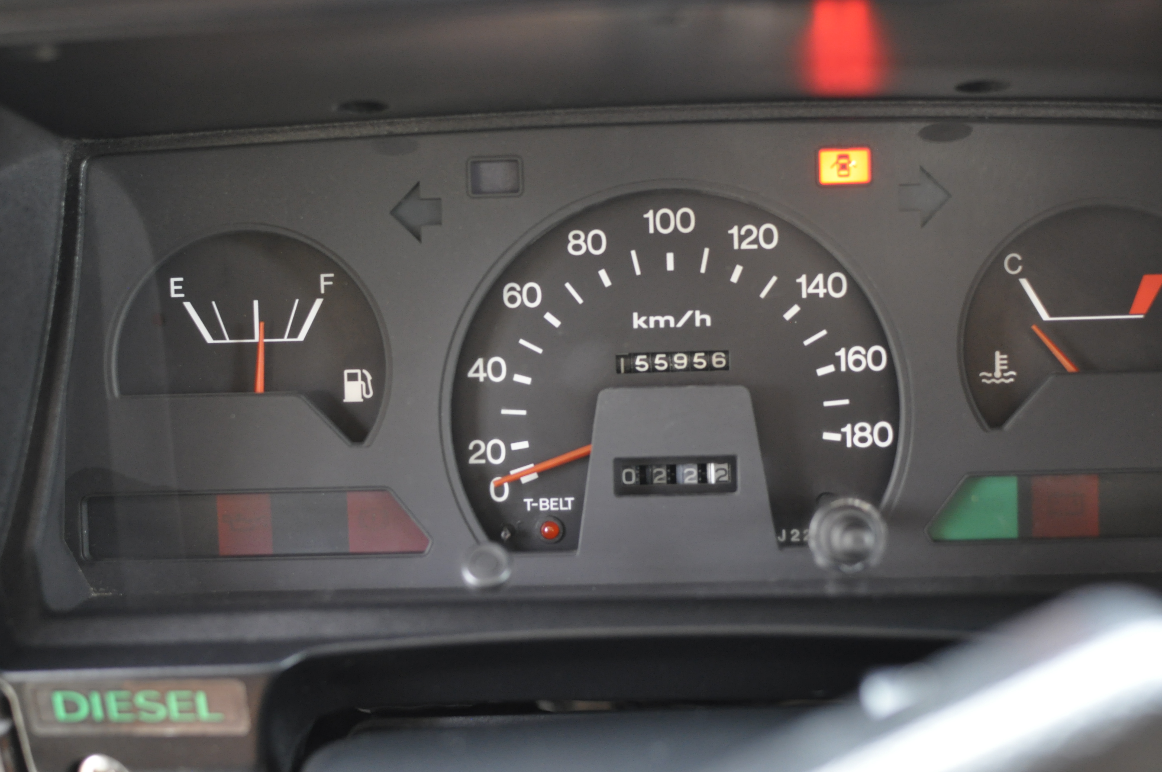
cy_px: 386
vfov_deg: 25.7
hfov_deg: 37.9
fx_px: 1693
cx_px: 581
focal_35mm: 52
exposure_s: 1/30
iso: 1000
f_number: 2.8
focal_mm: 35
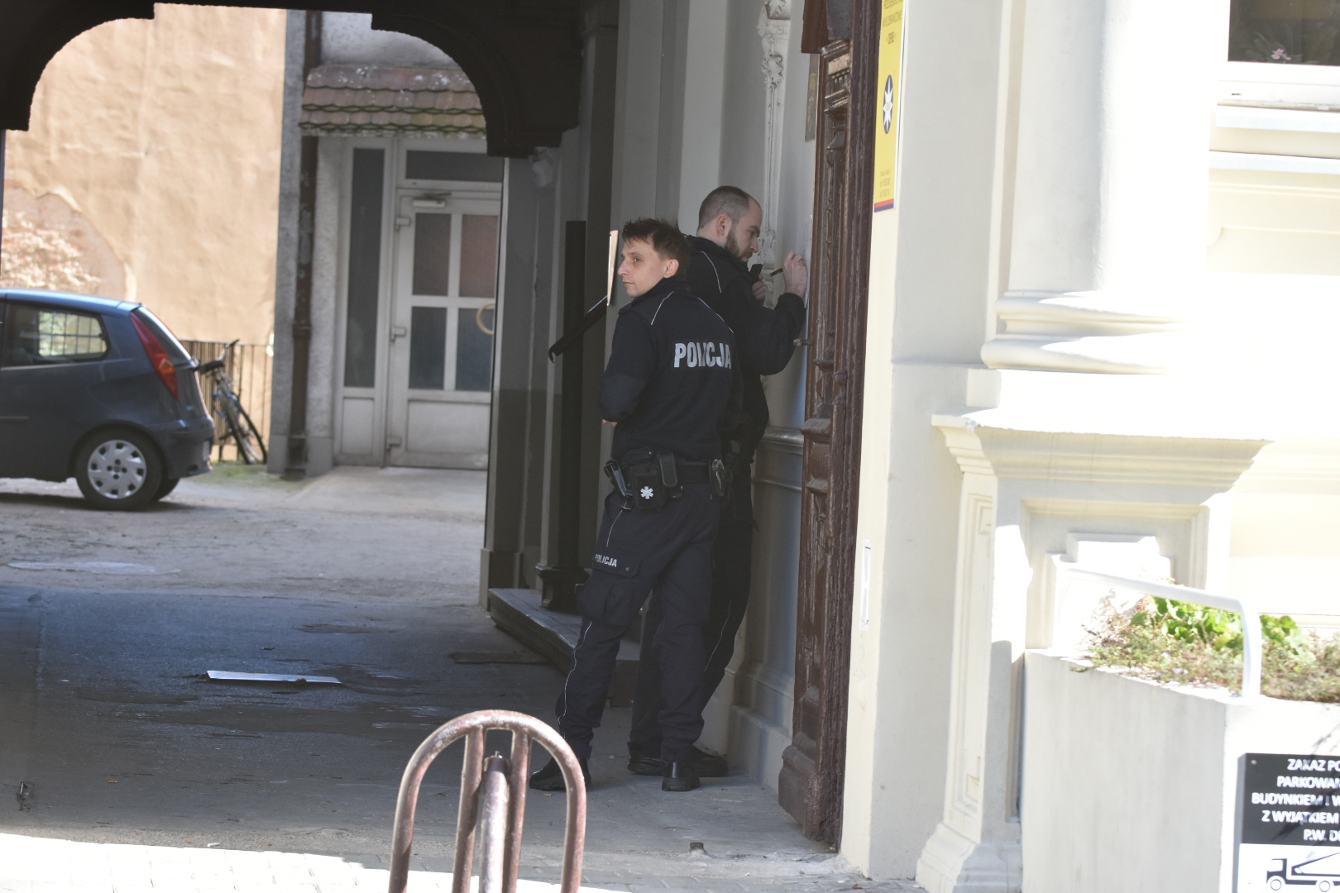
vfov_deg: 9.0
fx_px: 5695
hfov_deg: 13.4
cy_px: 446
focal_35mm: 153
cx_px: 670
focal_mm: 102
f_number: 5.6
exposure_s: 1/250
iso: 400
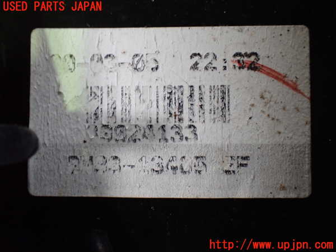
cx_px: 168
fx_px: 398
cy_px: 126
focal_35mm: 41
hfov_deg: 45.8
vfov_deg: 35.1
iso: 800
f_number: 2.8
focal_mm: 7.31
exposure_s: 1/40
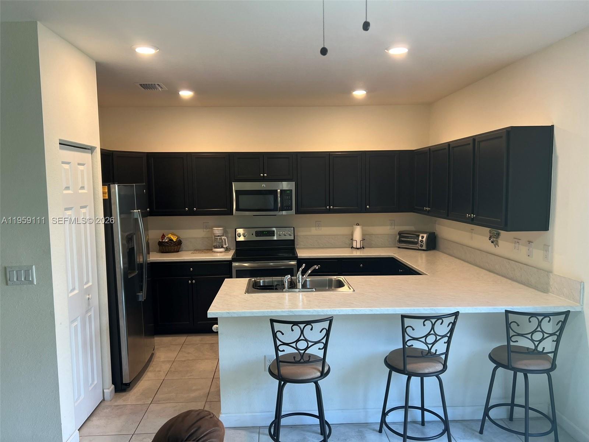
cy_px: 221
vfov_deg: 53.1
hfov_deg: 67.3
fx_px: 442
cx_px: 294
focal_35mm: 26
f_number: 1.5
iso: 80
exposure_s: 1/60
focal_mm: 5.7
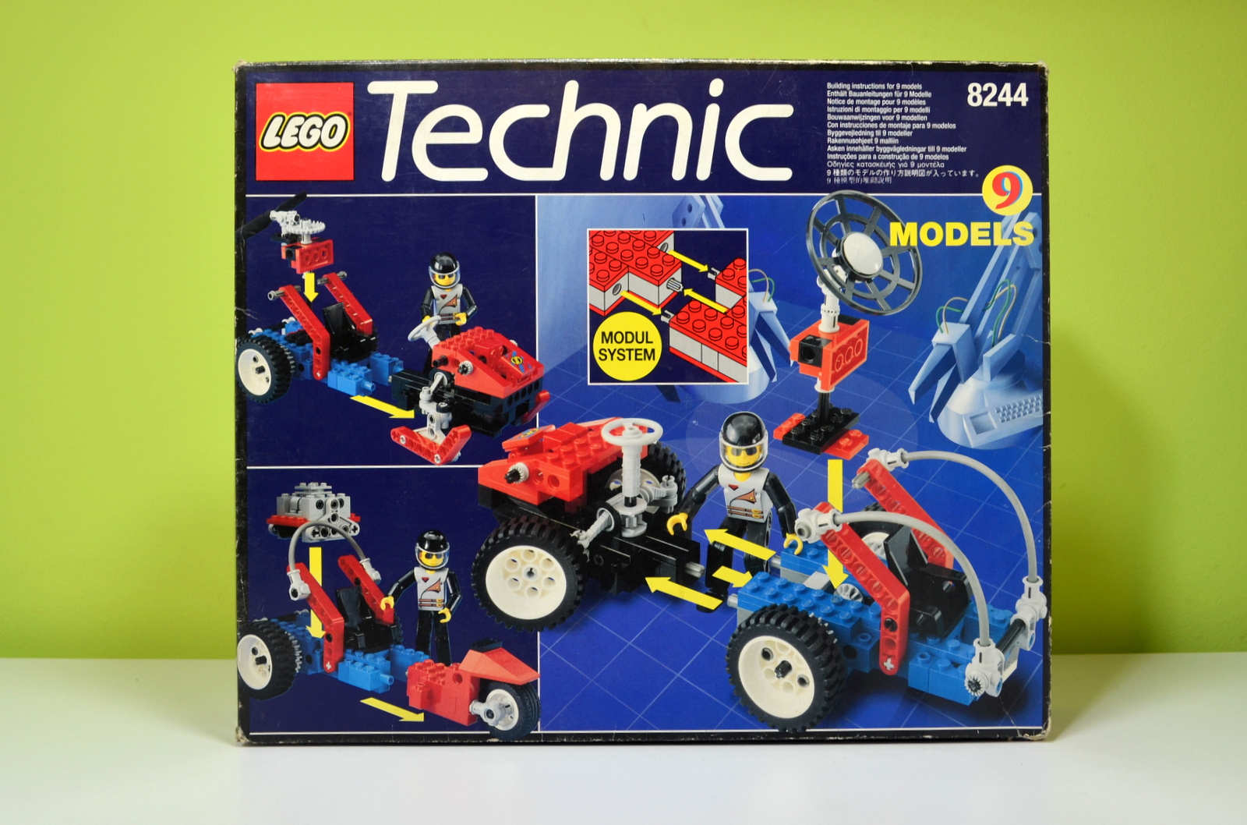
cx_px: 624
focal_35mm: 30
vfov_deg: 43.4
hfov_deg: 62.1
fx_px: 1036
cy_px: 412
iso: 125
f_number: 5.6
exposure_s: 1/15
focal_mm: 20
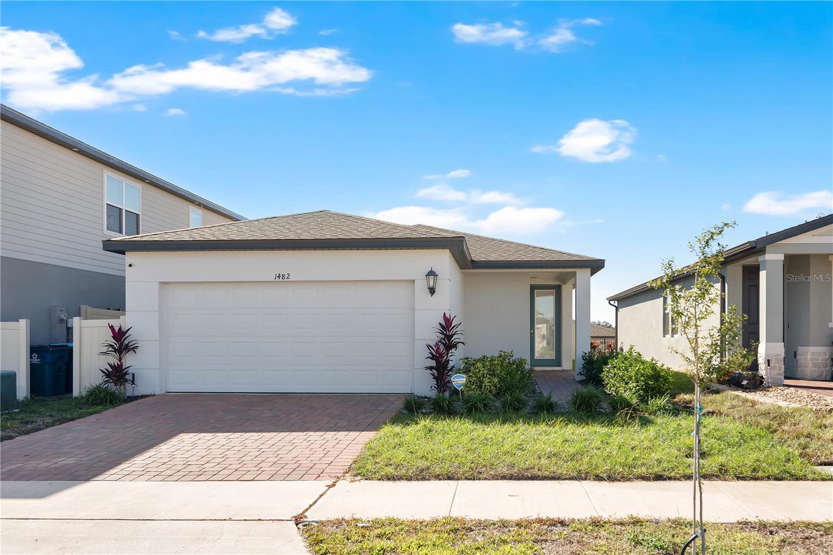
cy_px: 278
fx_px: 694
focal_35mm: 30
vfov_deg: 43.6
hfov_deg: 61.9
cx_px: 416
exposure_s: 1/640
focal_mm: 30
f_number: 5.6
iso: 125
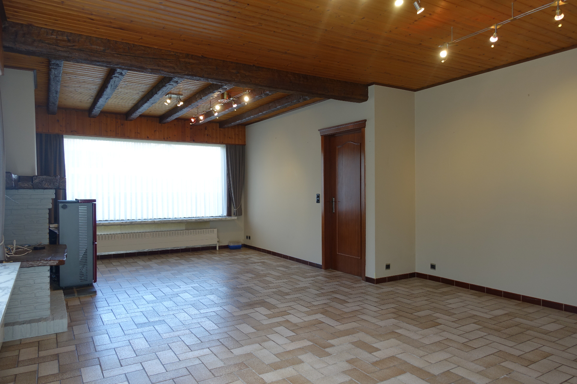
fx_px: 385
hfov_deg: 73.7
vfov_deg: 53.1
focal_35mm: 24
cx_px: 288
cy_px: 192
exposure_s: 1/50
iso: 125
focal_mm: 8.8
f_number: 2.8
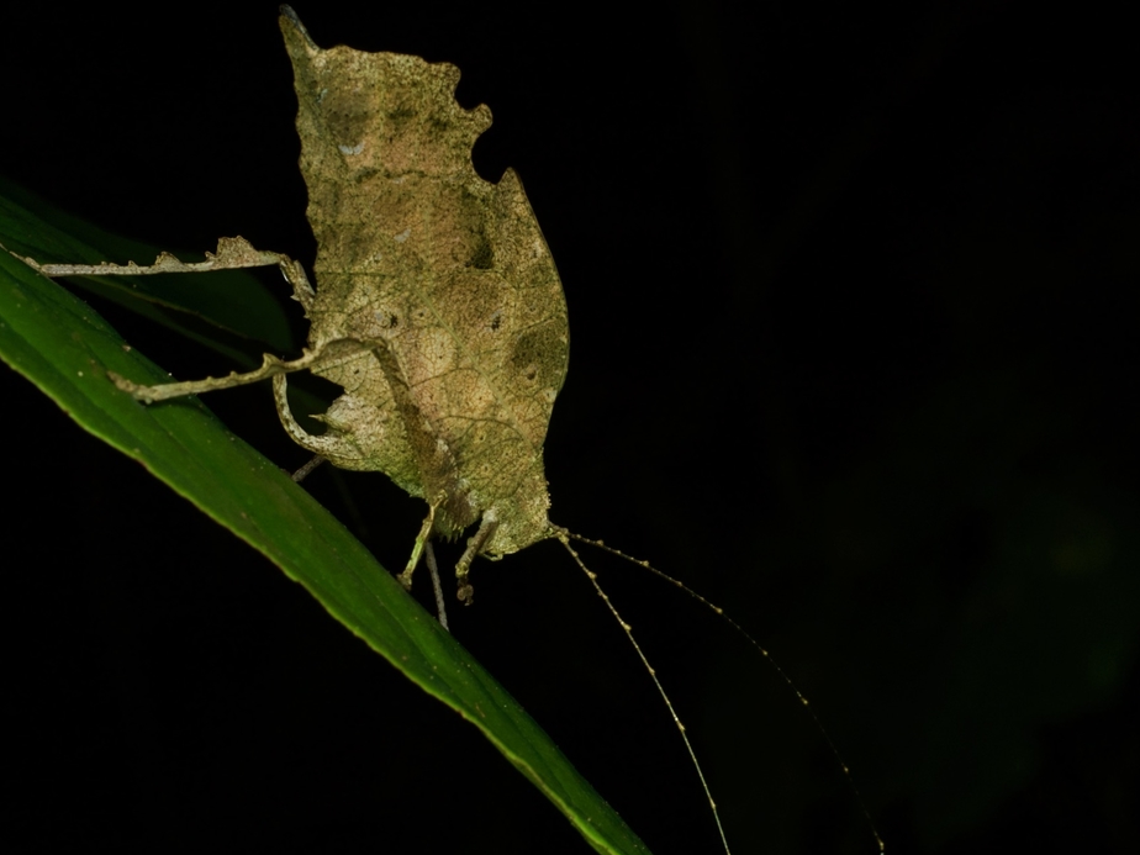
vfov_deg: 10.0
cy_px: 441
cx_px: 674
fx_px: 4874
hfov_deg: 13.3
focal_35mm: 148
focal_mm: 60
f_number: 11
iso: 400
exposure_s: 1/60
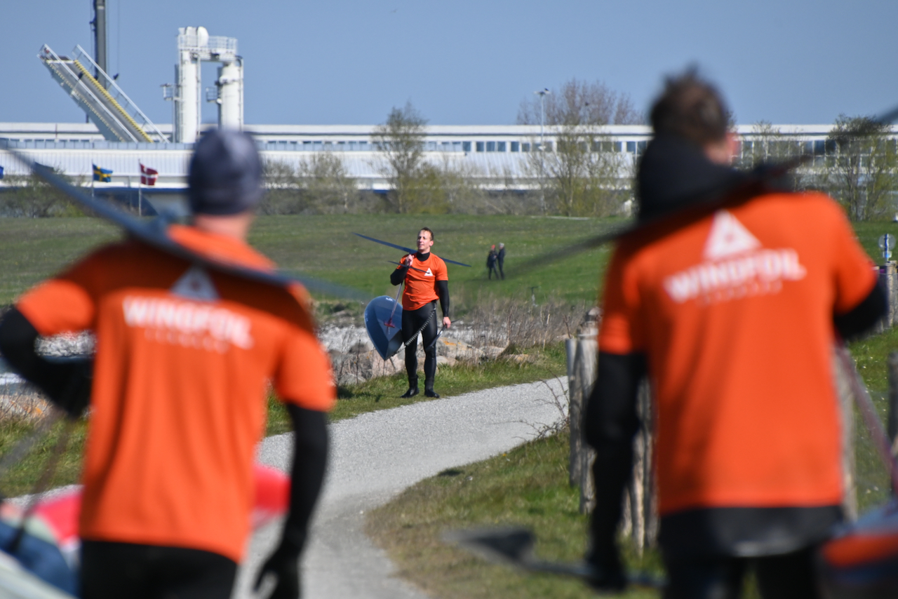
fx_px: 14969
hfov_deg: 3.4
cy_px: 300
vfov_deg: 2.3
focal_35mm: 600
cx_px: 449
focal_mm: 400
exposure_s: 1/1600
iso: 400
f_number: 9
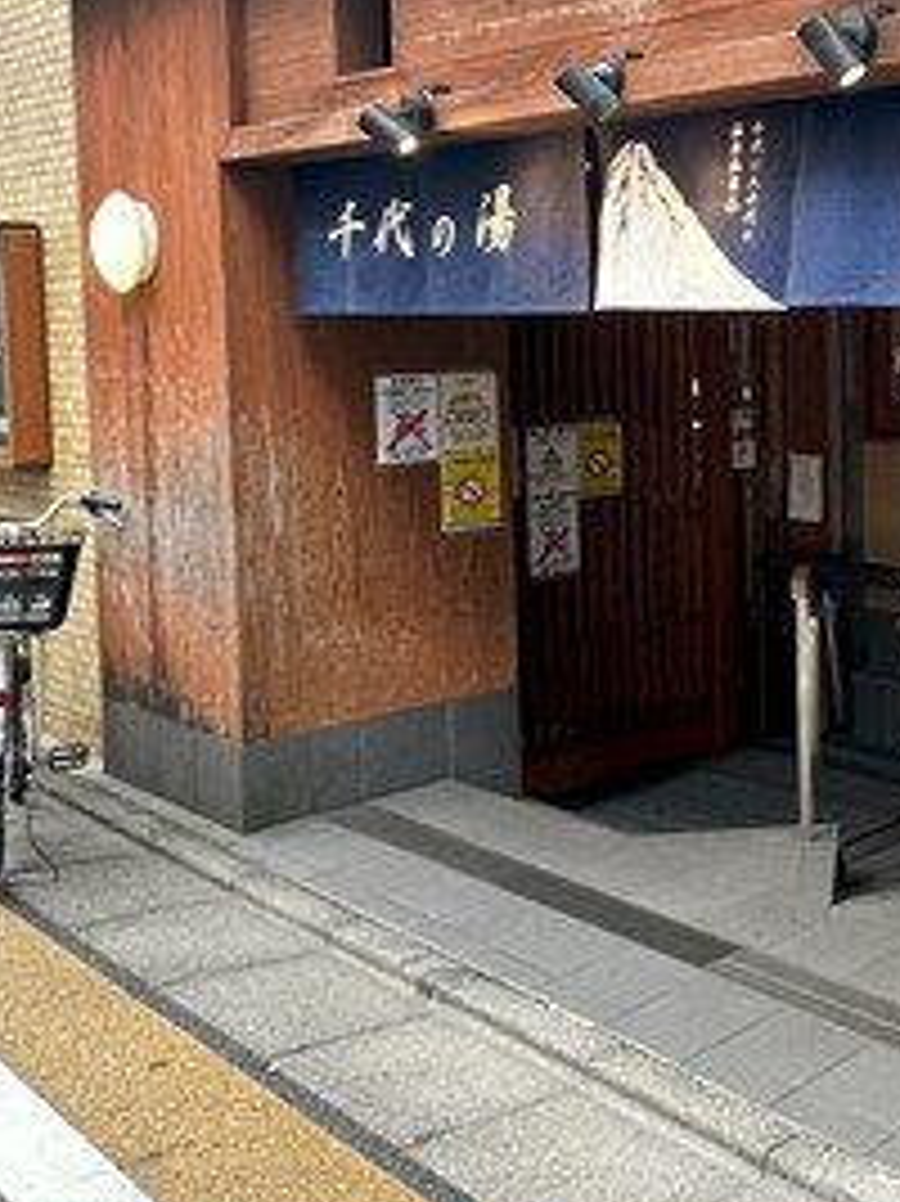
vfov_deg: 44.2
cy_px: 405
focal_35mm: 42
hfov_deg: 27.9
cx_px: 1197
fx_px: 1457
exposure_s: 1/99
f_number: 2.2
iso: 125
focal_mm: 2.22
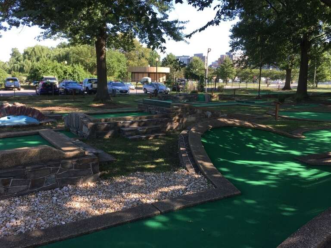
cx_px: 166
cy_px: 124
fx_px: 277
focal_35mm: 29
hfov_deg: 61.7
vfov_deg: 48.2
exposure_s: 1/304
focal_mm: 4.15
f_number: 2.2
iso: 25
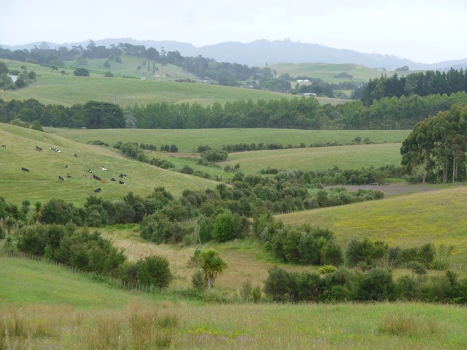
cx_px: 234
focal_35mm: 97
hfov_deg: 20.2
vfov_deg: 15.2
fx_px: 1309
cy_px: 175
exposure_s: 1/50
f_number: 5.2
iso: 100
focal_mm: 17.5
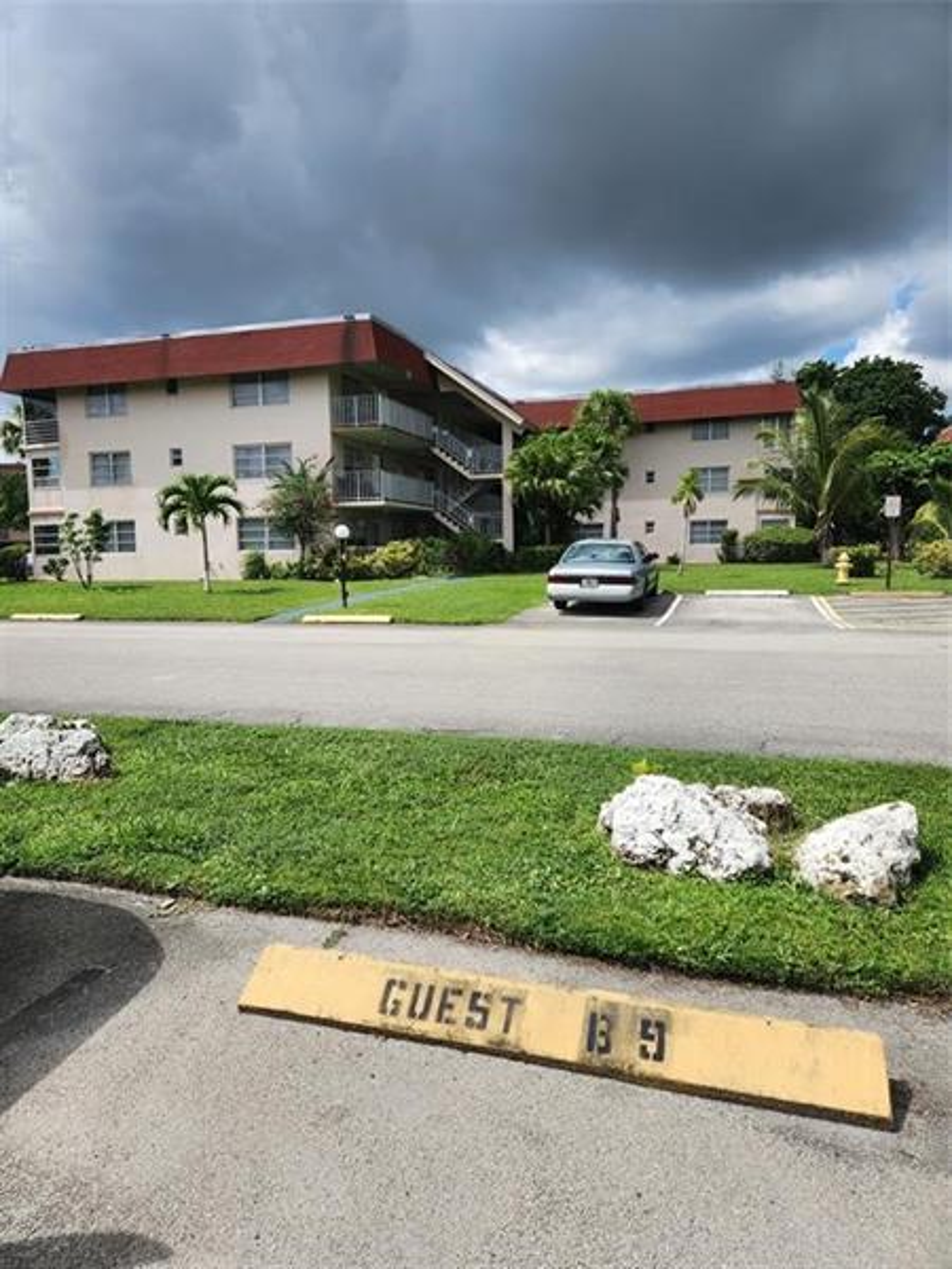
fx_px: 843
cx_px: 476
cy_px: 634
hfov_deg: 58.9
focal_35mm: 23
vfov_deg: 73.9
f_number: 1.8
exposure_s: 1/1672
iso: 20
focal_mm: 5.4
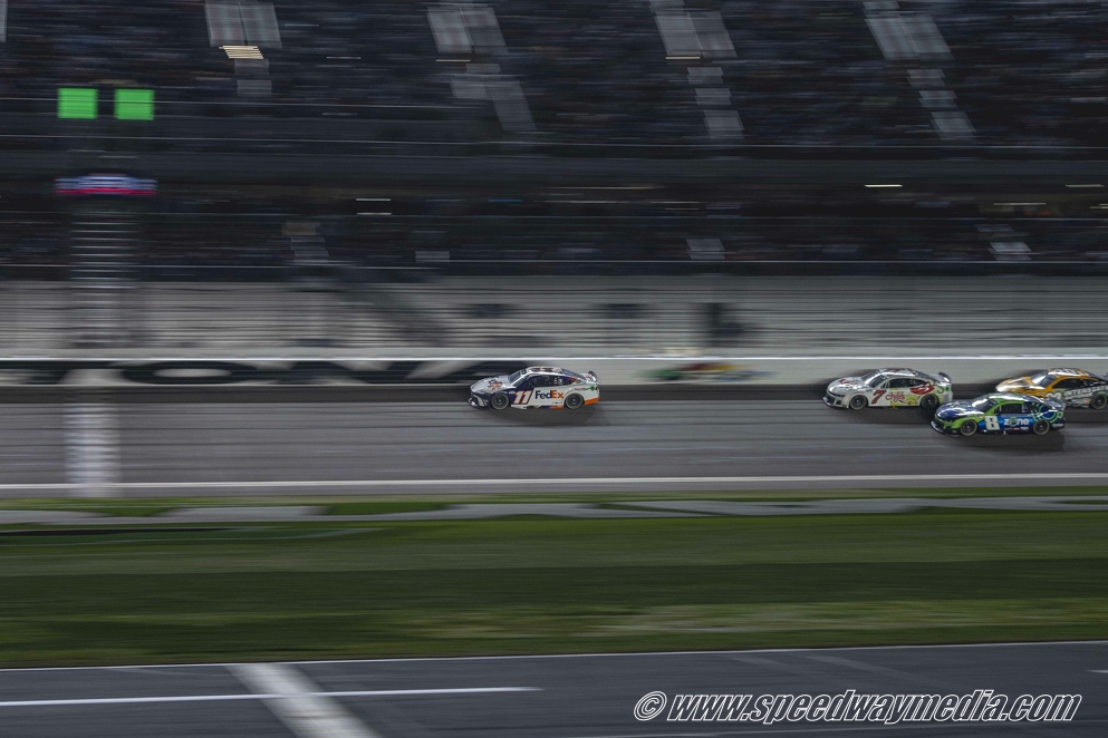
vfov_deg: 19.2
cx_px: 553
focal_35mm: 71
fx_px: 2185
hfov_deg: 28.5
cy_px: 366
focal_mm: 70
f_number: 5
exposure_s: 1/60
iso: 200
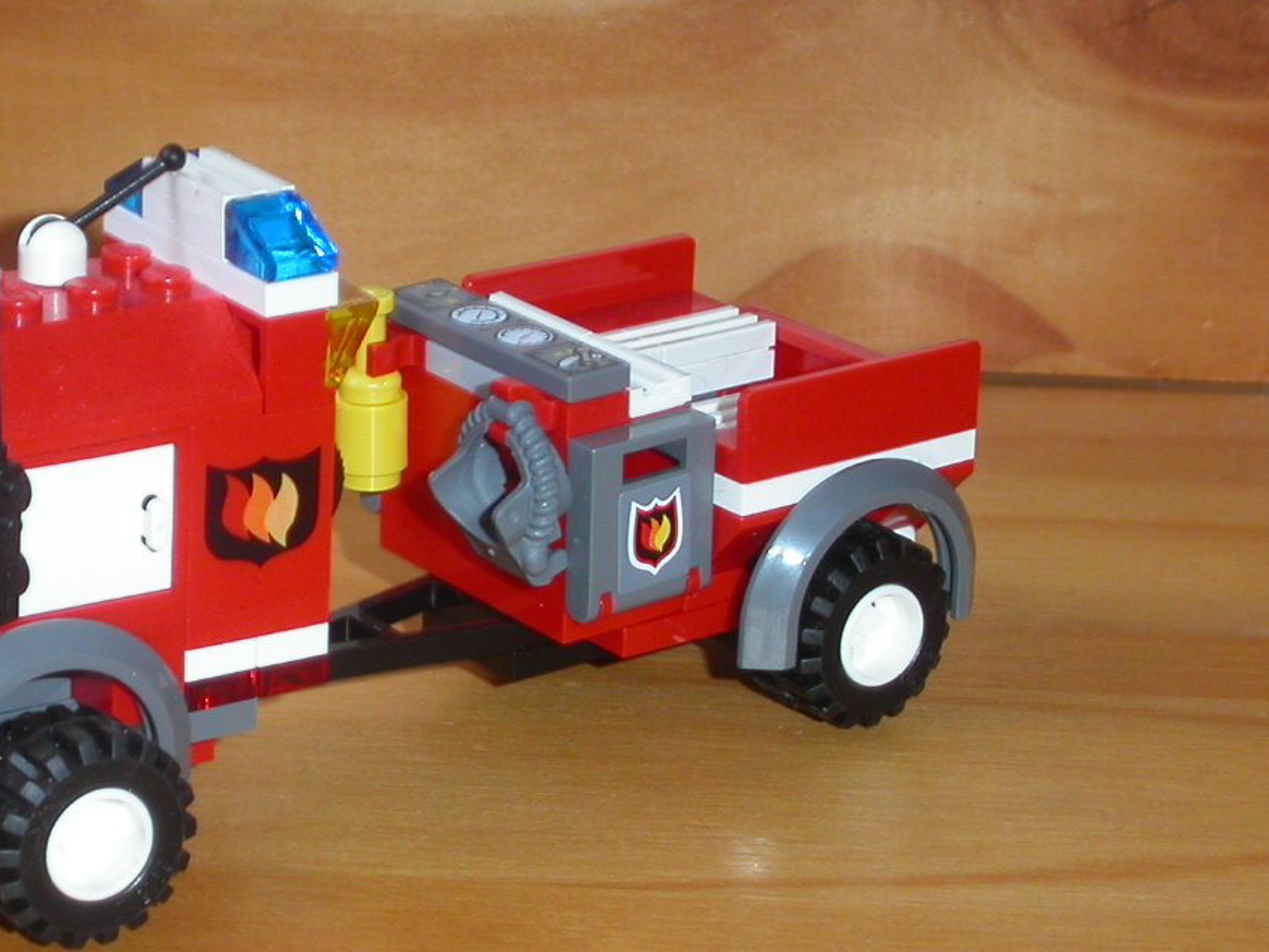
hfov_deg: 18.6
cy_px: 538
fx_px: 3814
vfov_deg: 14.2
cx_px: 129
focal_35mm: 104
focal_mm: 11.3
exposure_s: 1/45
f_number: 3.5
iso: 100
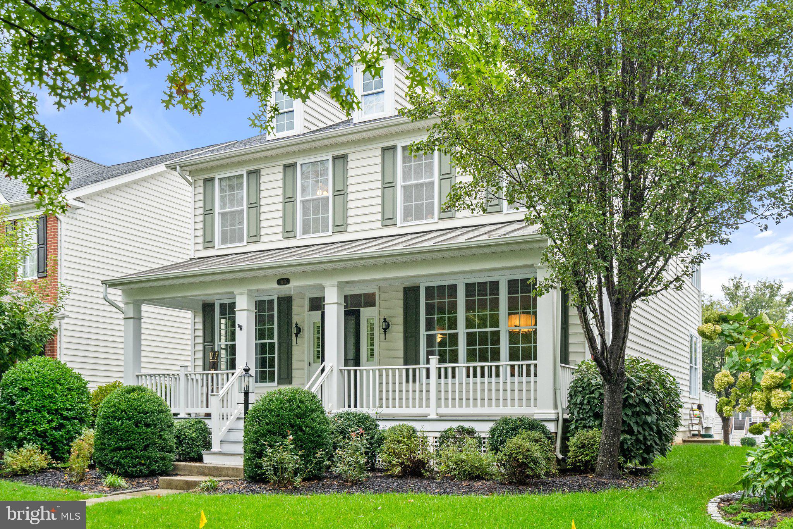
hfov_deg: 54.4
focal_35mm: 35
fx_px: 771
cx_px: 396
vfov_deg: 37.8
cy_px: 264
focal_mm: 35
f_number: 8
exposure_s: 1/200
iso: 500
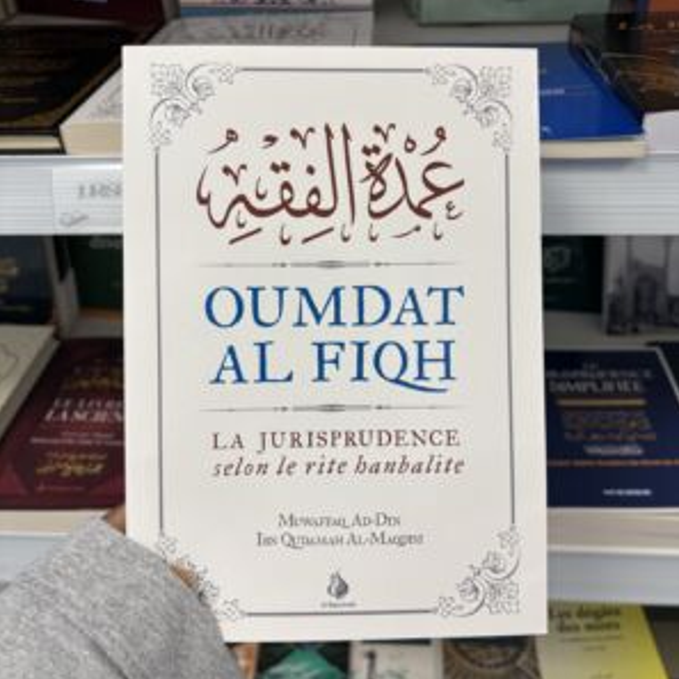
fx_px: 688
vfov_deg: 52.4
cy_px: 304
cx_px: 341
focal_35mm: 31
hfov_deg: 52.5
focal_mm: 5.96
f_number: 1.6
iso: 64
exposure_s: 1/100
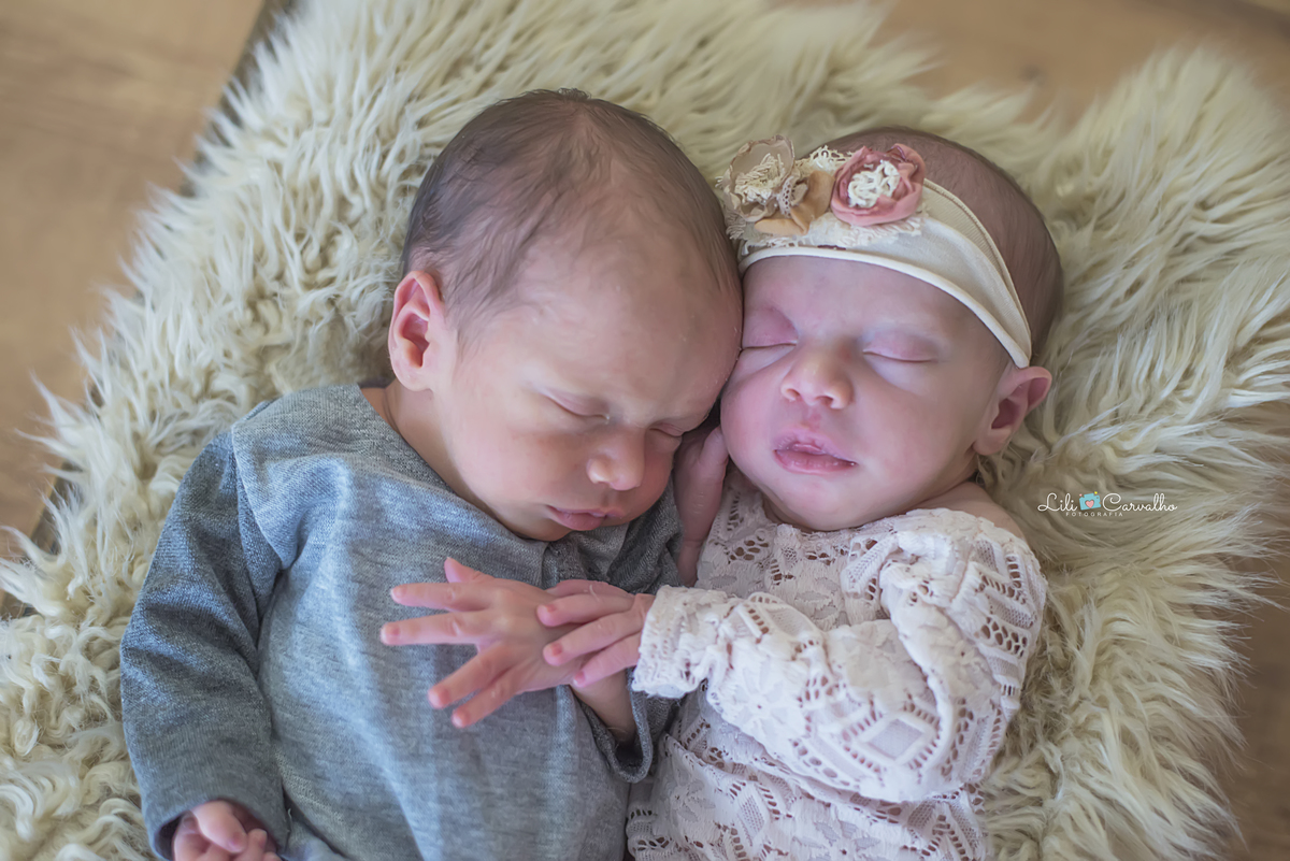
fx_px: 1792
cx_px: 645
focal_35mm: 50
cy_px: 430
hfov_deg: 39.6
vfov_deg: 27.0
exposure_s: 1/160
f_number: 3.2
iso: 1600
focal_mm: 50
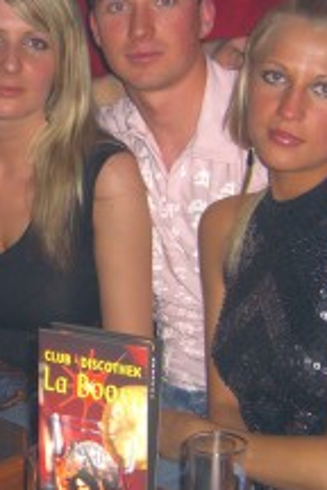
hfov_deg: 12.3
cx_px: 14
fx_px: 1499
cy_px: 274
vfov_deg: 18.6
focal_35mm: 110
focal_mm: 7.9
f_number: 2.8
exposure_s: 1/60
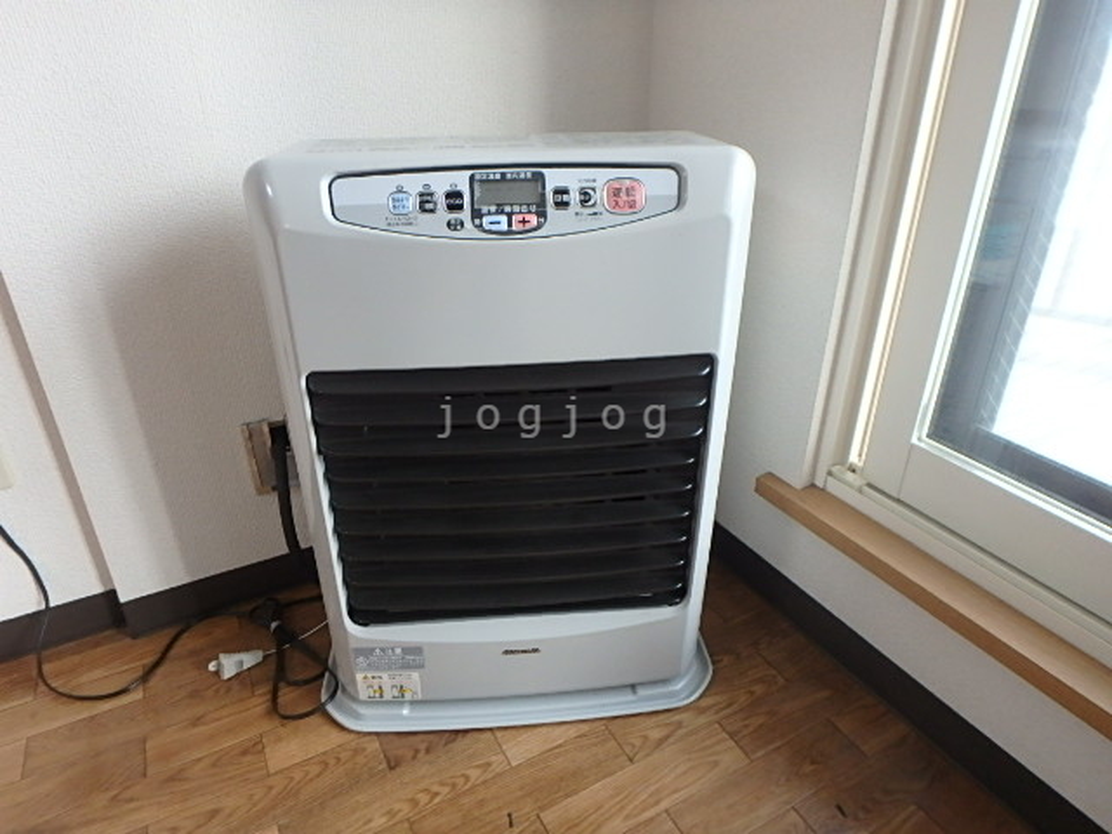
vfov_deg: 63.4
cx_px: 556
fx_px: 675
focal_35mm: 21
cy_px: 417
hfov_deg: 79.0
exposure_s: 1/30
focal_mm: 3.7
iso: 400
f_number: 3.5
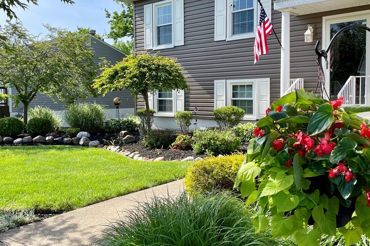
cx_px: 169
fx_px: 360
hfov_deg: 54.4
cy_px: 115
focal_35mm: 35
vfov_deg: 37.8
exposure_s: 1/1335
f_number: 1.6
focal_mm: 4.2
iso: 32
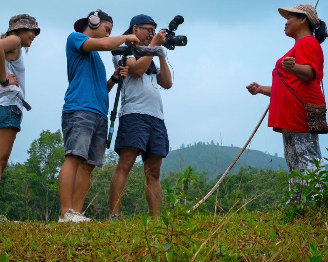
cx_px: 143
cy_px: 131
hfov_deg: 31.4
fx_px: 583
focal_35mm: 60
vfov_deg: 25.4
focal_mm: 35
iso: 400
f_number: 10
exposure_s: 1/170
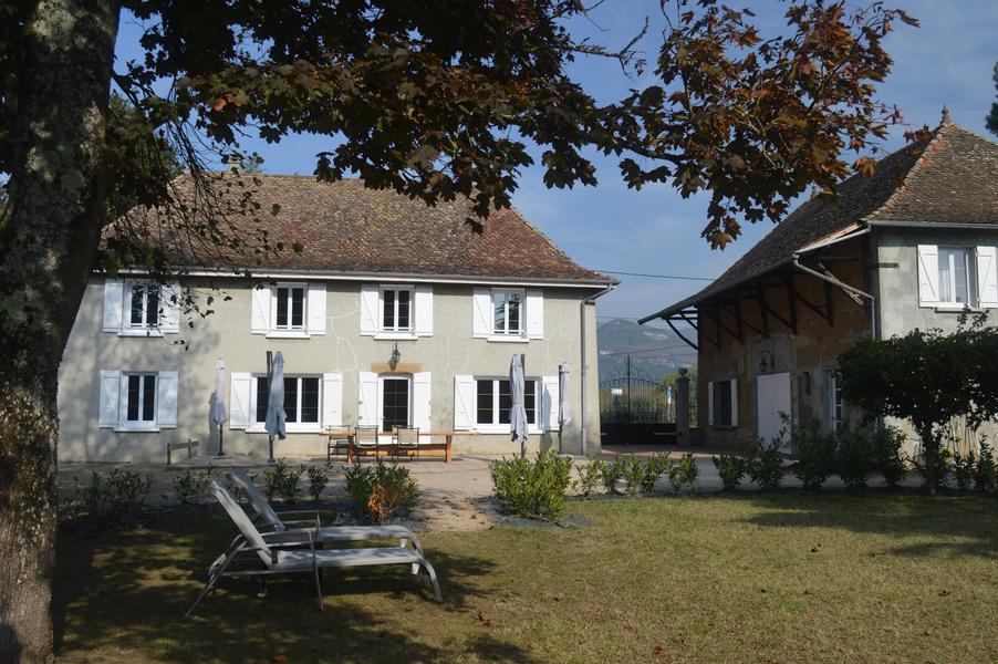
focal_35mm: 33
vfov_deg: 39.9
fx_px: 914
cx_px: 499
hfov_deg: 57.3
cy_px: 332
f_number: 7.1
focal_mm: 22
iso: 100
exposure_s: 1/200
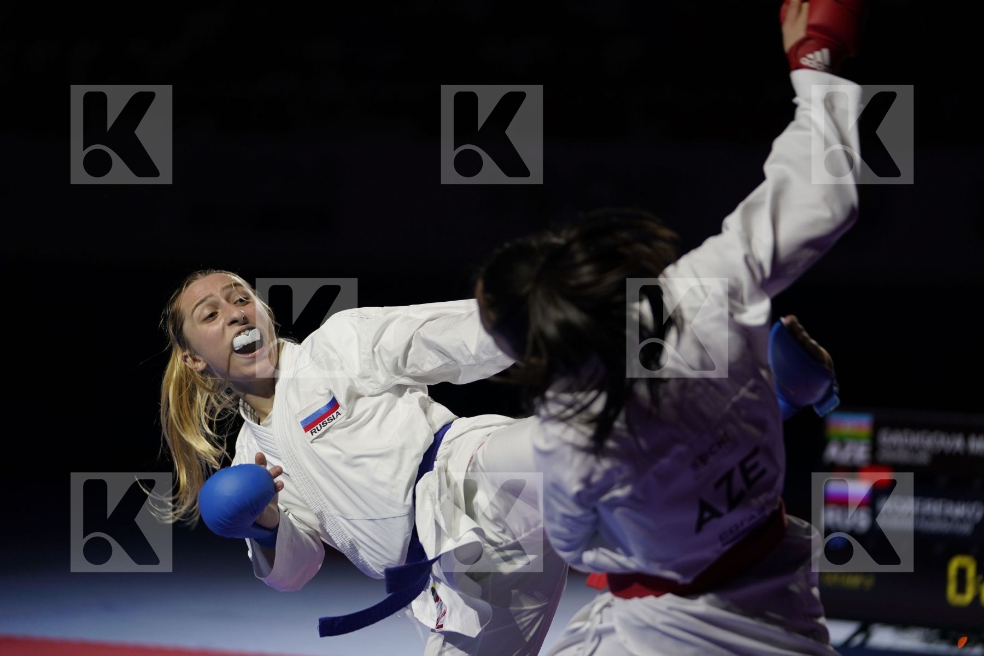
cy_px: 328
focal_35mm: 133
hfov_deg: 15.4
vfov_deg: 10.3
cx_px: 492
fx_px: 3635
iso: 640
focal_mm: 133
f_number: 2.8
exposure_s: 1/1000
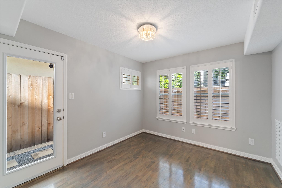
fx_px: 110
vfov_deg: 81.2
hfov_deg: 104.3
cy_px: 94
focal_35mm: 14
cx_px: 141
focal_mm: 14
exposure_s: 1/6
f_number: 9
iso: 320
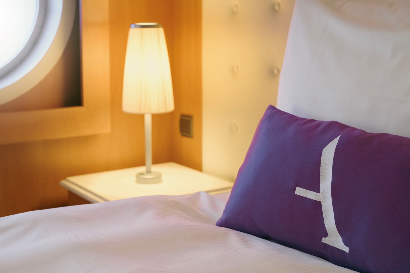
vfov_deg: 27.0
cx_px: 205
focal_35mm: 50
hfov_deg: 39.6
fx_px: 569
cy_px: 136
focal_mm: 33
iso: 2000
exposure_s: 1/160
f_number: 3.6
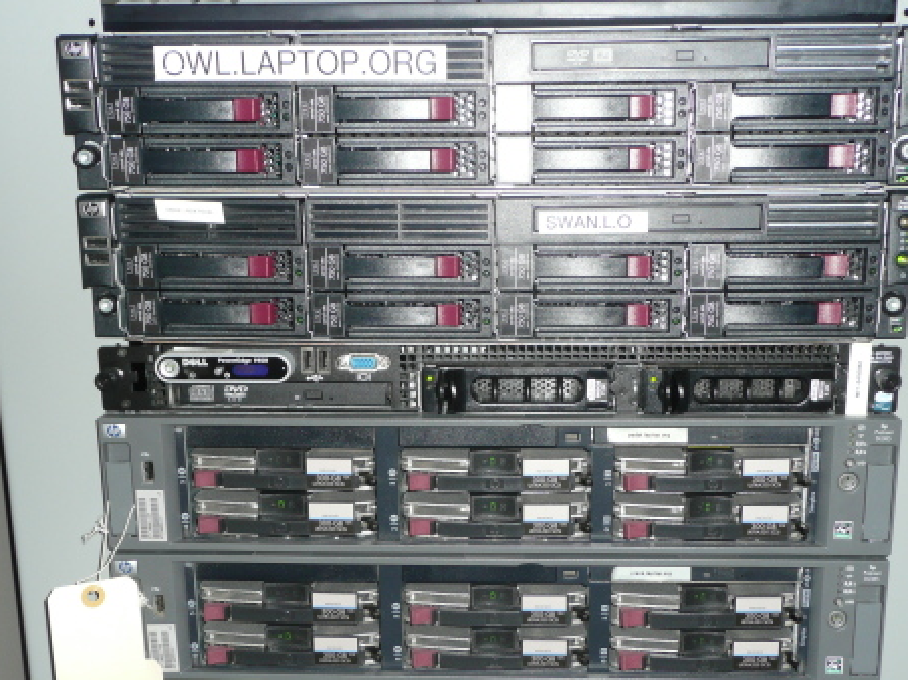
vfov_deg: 35.1
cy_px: 381
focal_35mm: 41
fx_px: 1075
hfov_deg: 45.8
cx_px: 478
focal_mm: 5.8
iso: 125
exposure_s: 1/30
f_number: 3.7
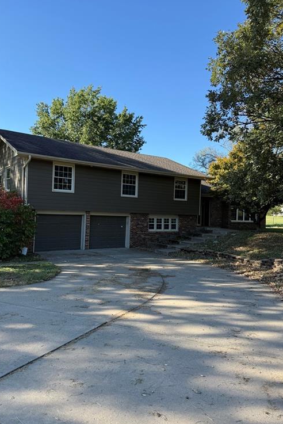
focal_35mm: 26
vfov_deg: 69.4
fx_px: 306
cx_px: 120
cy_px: 209
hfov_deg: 49.4
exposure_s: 1/1553
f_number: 1.78
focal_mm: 6.76
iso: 80
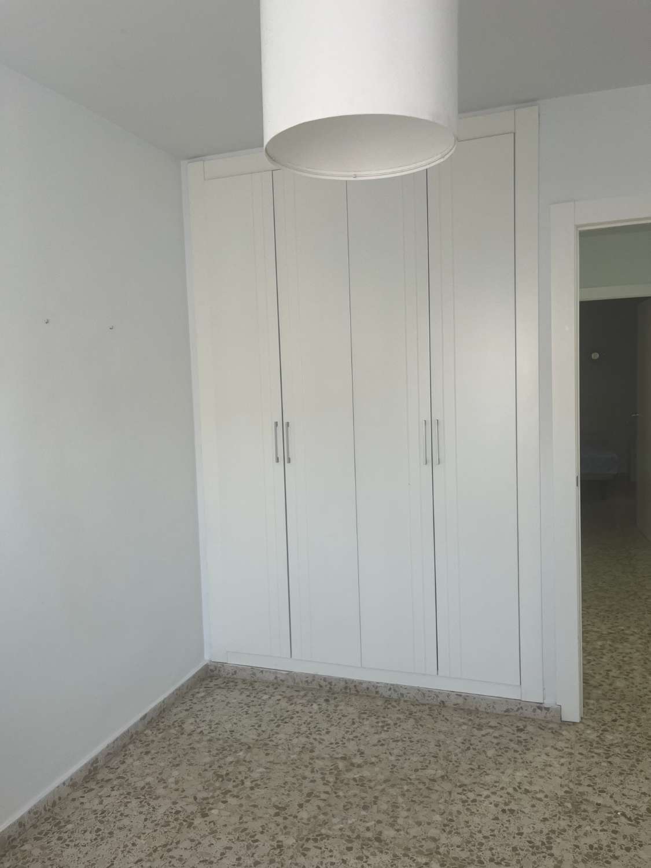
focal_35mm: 26
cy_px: 434
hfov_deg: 53.1
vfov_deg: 67.3
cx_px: 326
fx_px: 652
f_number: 1.6
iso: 100
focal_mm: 5.1
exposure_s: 1/122
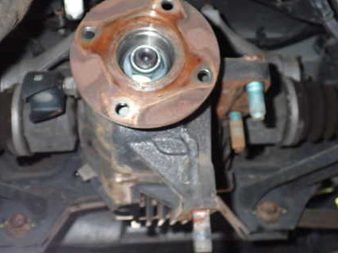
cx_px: 168
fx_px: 420
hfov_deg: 43.9
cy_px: 104
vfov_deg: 33.5
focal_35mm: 43
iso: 640
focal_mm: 5.4
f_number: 6.3
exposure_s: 1/30
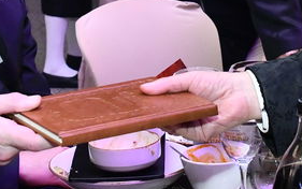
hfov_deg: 14.7
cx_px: 185
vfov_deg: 9.1
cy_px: -71
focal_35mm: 142
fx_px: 1169
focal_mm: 28
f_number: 5.6
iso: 2000
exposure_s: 1/160
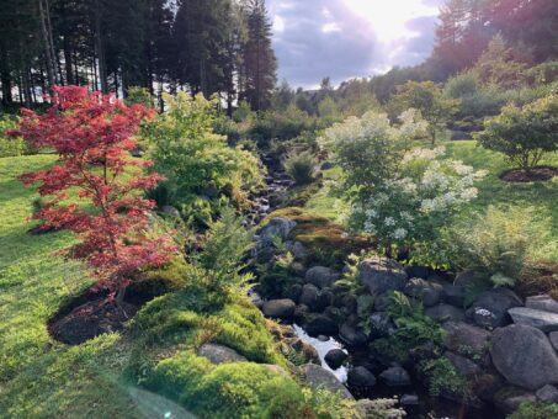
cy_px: 210
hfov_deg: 67.3
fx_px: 419
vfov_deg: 53.1
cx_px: 279
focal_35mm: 26
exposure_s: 1/265
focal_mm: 4.25
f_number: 1.8
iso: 25
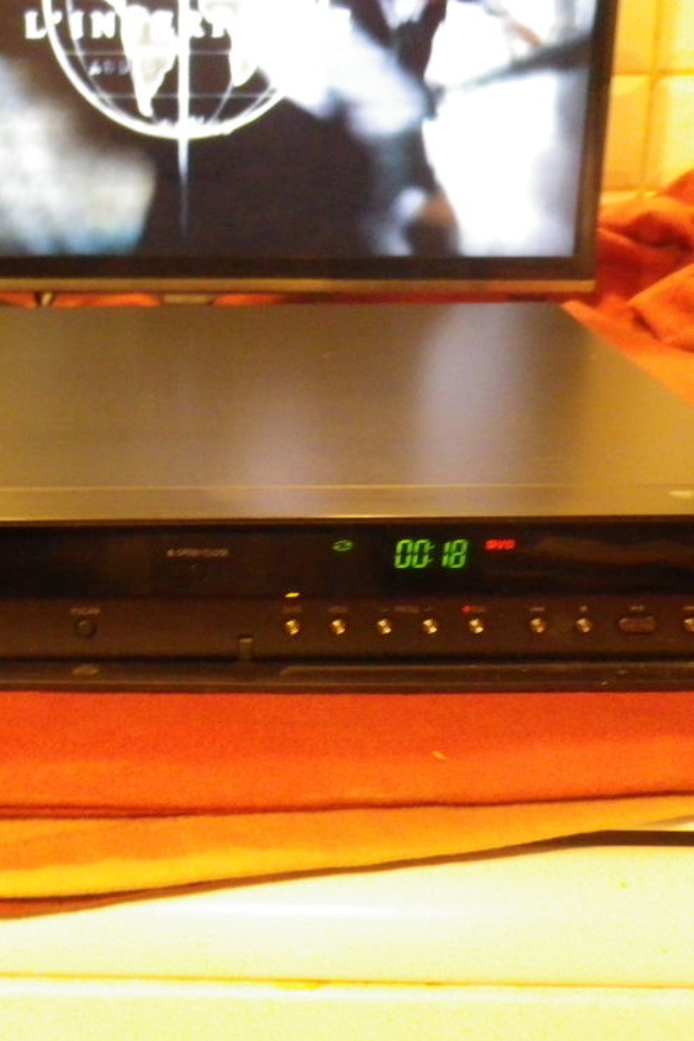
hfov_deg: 28.7
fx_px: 1331
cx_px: 163
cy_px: 519
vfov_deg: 42.8
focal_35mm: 46
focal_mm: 6
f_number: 3.8
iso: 800
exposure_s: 1/10
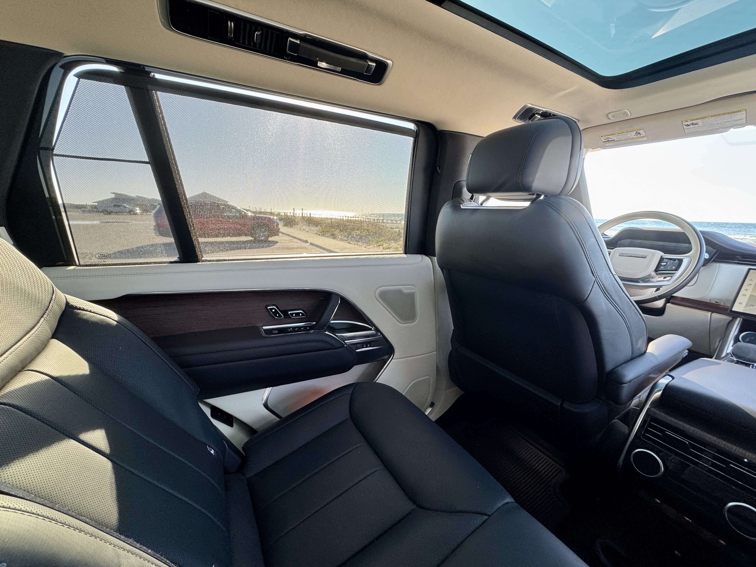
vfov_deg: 85.7
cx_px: 378
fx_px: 306
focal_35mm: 14
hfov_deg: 102.1
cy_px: 284
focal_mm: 2.22
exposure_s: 1/75
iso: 125
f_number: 2.2
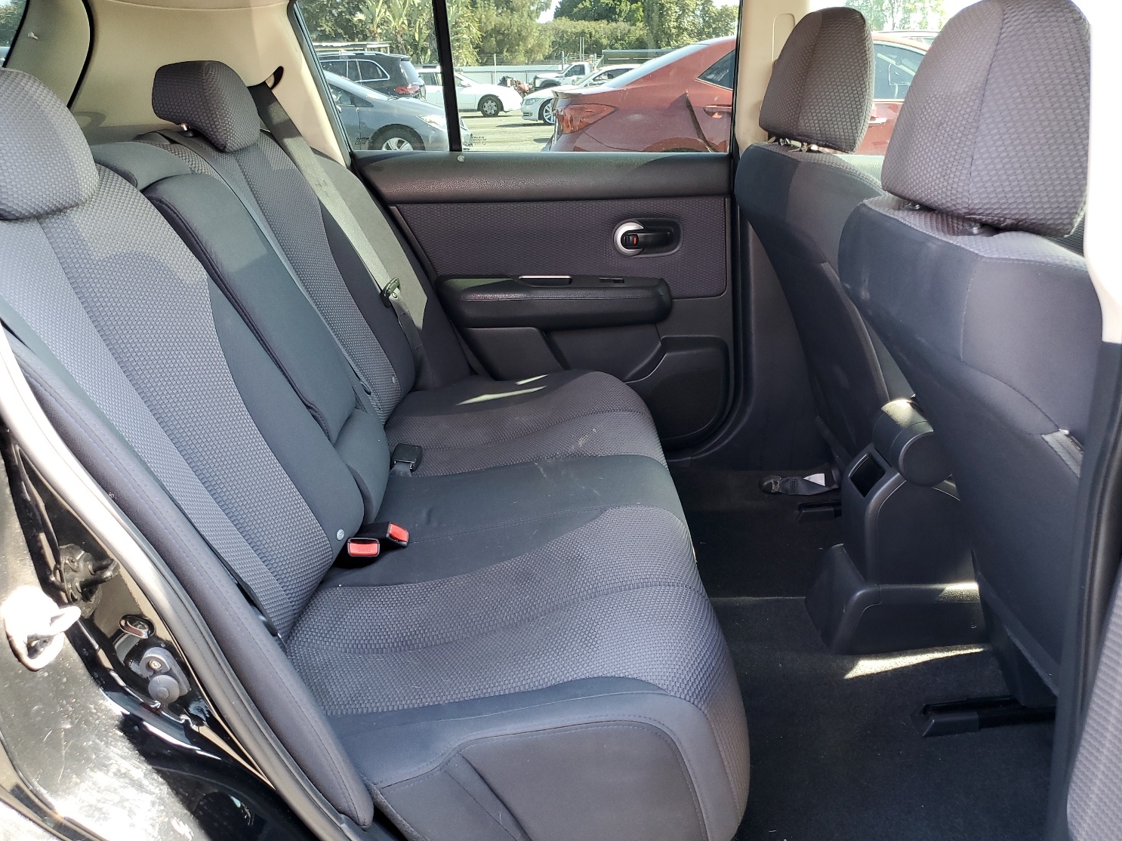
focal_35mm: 28
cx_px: 544
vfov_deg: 49.7
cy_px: 417
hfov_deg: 63.4
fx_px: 907
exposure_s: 1/60.2
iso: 72
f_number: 1.5
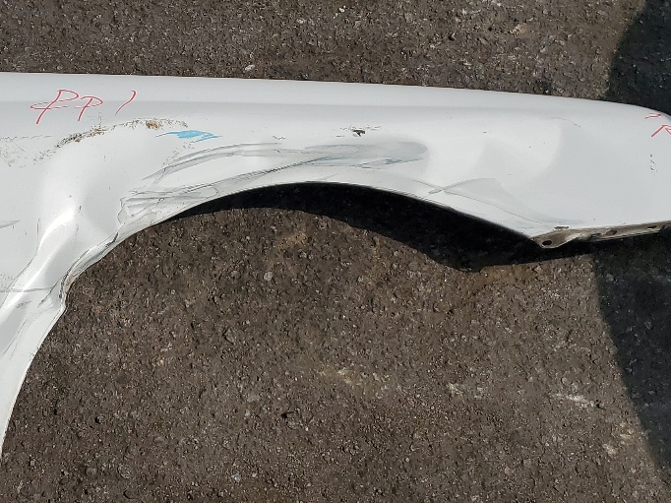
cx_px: 207
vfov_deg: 24.0
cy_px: 197
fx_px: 1182
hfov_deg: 31.4
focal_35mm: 61
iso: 50
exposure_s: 1/10000
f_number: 1.5
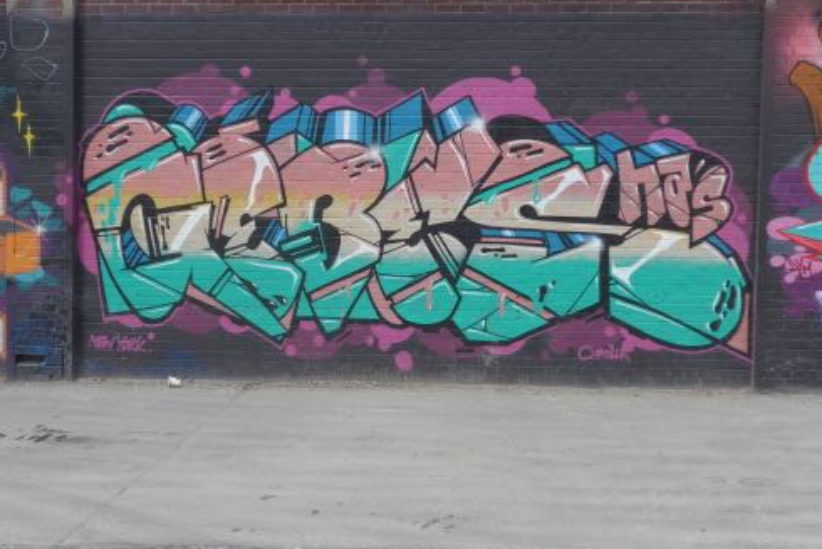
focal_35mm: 52
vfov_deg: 26.0
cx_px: 414
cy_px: 266
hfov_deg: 38.2
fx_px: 1188
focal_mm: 10.1
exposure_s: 1/1300
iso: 80
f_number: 3.2
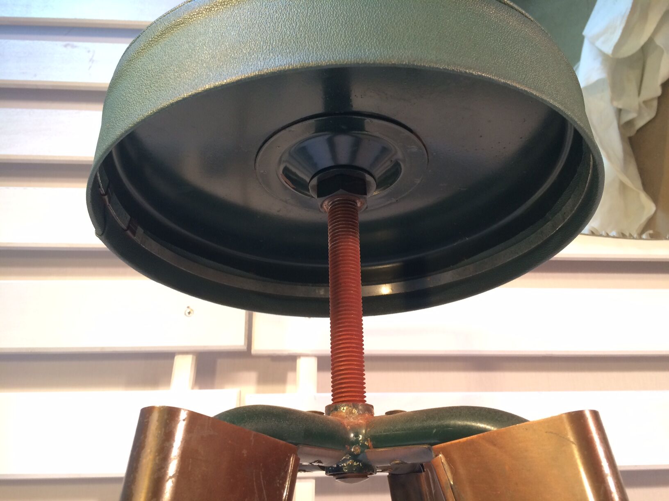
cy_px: 250
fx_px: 560
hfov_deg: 61.7
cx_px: 334
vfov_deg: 48.2
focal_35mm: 29
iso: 100
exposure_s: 1/33
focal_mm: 4.15
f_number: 2.2
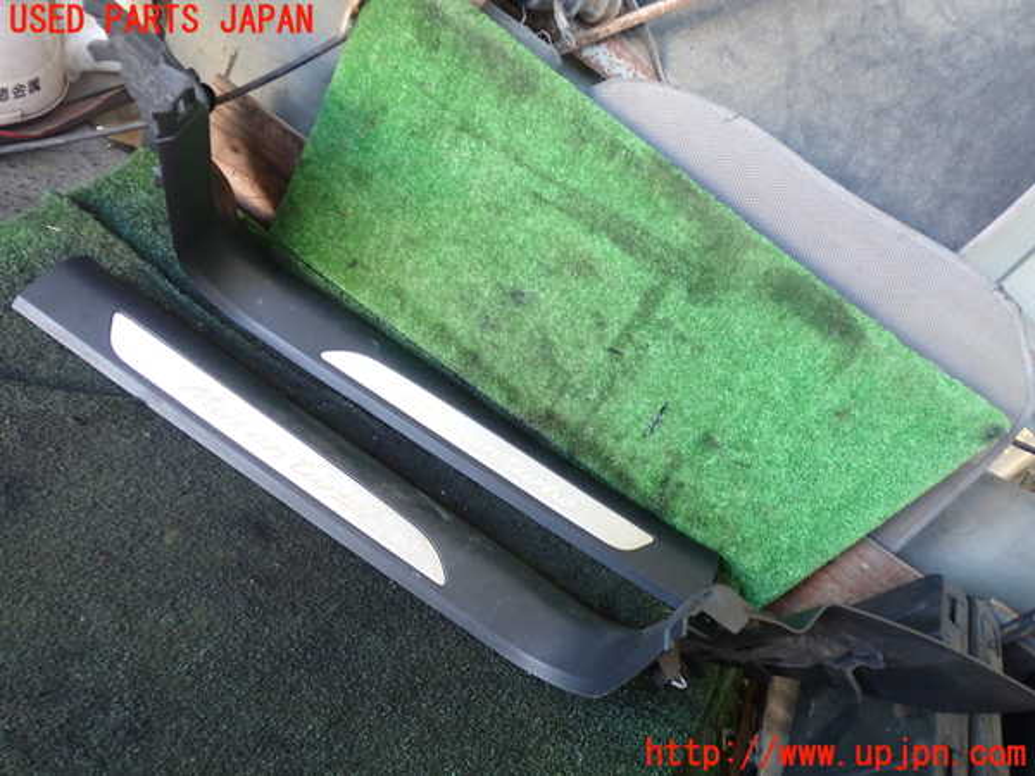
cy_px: 388
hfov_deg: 60.0
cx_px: 518
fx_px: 897
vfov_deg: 46.8
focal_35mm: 30
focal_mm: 5.4
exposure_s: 1/30
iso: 200
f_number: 2.3
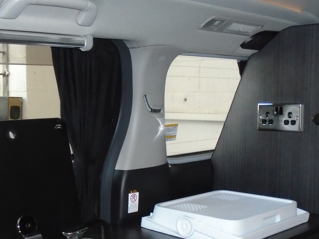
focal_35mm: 58
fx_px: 534
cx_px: 93
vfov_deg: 25.1
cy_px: 165
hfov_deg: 32.8
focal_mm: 4.6
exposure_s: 1/30
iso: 400
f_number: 3.2
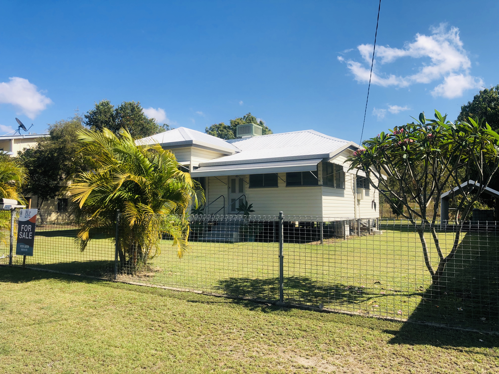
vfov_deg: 49.7
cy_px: 187
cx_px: 250
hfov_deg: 63.4
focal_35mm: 28
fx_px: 404
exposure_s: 1/2000
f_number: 1.8
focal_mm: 3.99
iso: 20
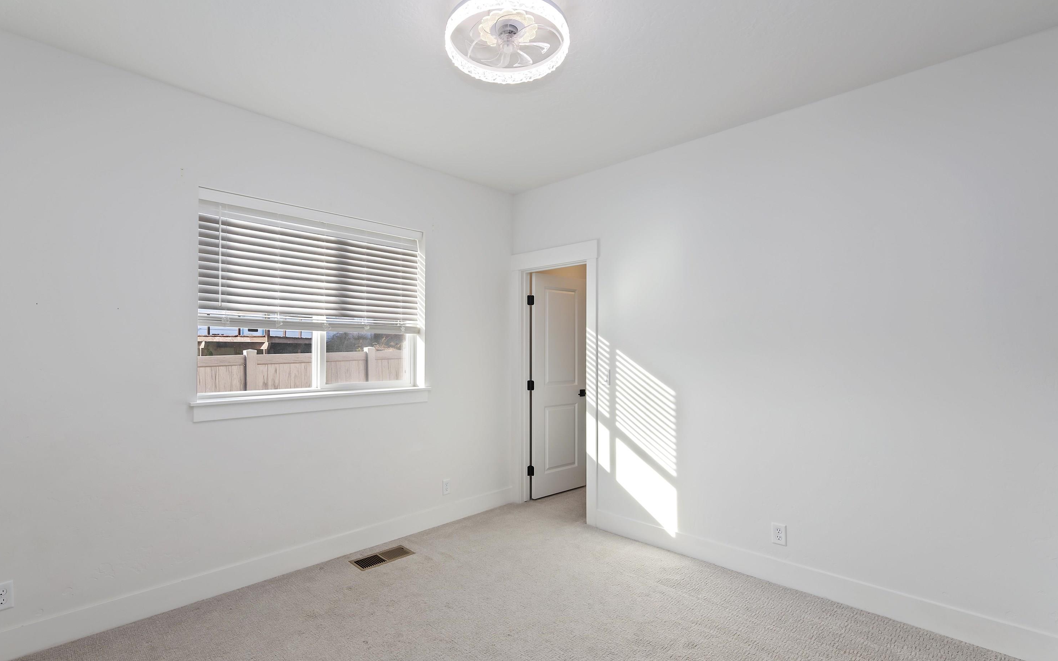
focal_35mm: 17
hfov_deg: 94.3
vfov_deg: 67.9
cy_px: 357
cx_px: 509
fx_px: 490
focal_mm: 16
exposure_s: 1/40
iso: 320
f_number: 6.3
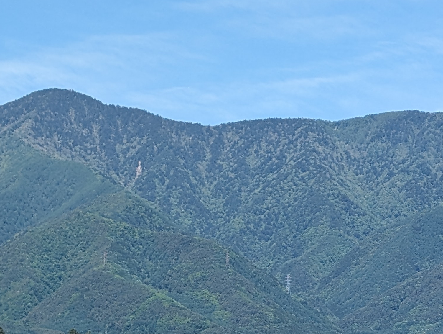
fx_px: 1705
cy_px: 376
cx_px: 429
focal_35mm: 133
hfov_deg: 14.6
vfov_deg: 11.0
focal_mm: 6.9
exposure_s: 1/1095
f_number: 1.68
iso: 22
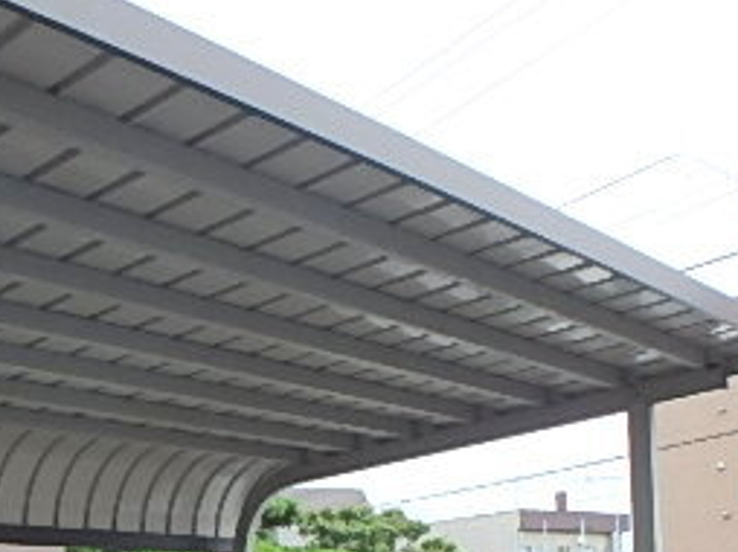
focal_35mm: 53
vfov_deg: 25.1
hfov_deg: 34.2
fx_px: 1129
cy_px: 639
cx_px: 76
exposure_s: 1/50
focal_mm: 3.7
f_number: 3.5
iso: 200
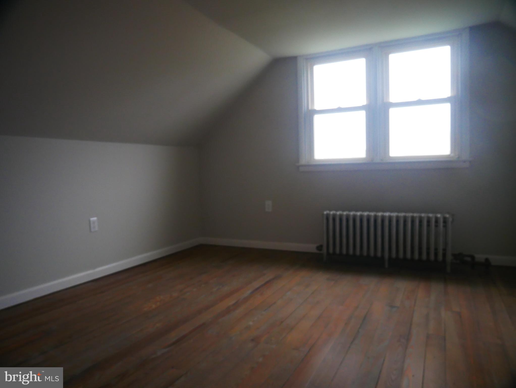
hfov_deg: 71.6
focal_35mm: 24
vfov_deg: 56.9
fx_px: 358
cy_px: 194
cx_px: 258
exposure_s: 1/60
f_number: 3.5
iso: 1000
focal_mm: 12
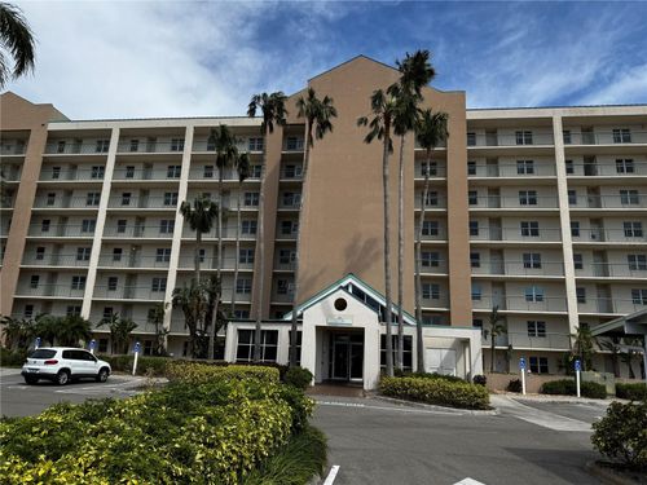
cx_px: 324
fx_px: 449
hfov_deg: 71.6
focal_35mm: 24
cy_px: 242
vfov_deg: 56.8
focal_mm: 6.76
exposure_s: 1/4310
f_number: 1.78
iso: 80
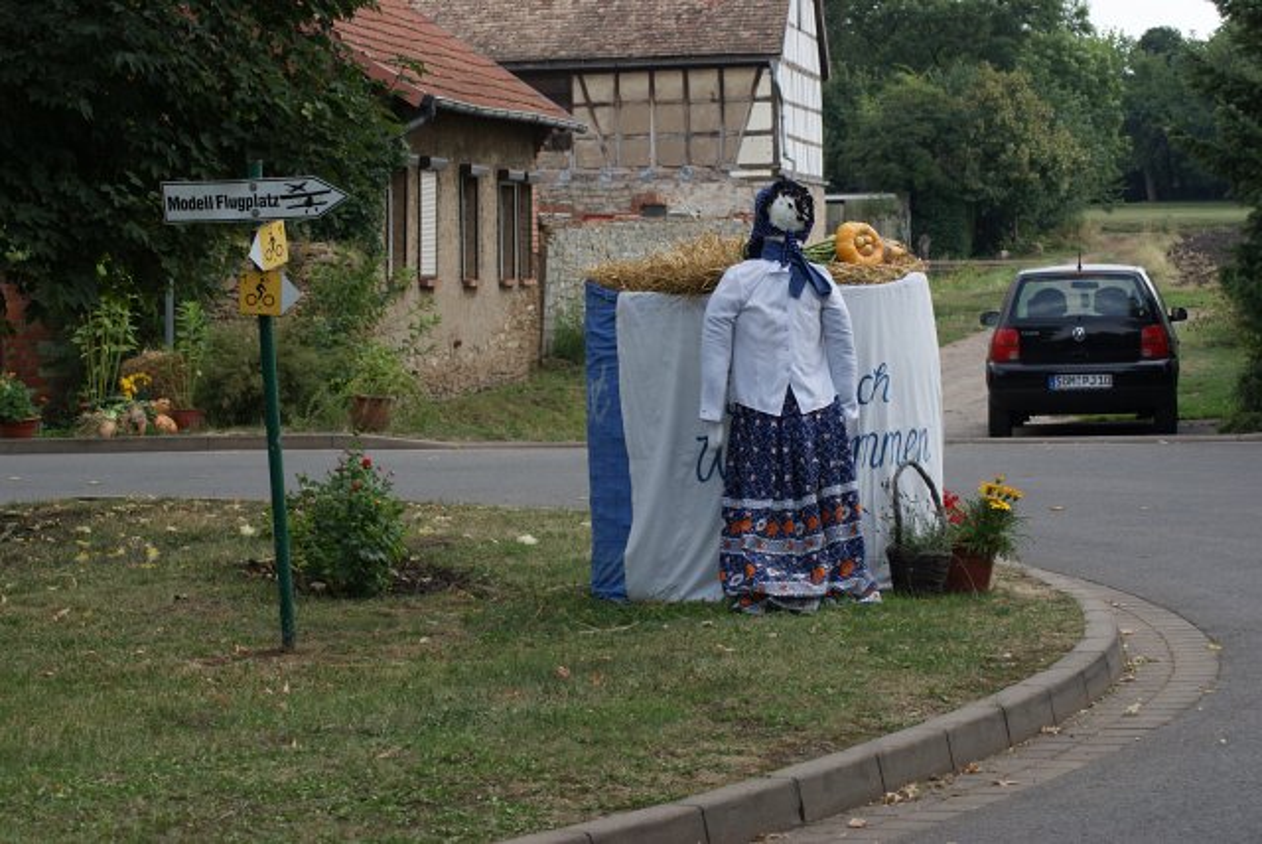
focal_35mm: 105
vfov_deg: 13.1
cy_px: 422
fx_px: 3684
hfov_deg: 19.4
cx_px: 631
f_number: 7.1
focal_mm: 70
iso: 100
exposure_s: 1/160
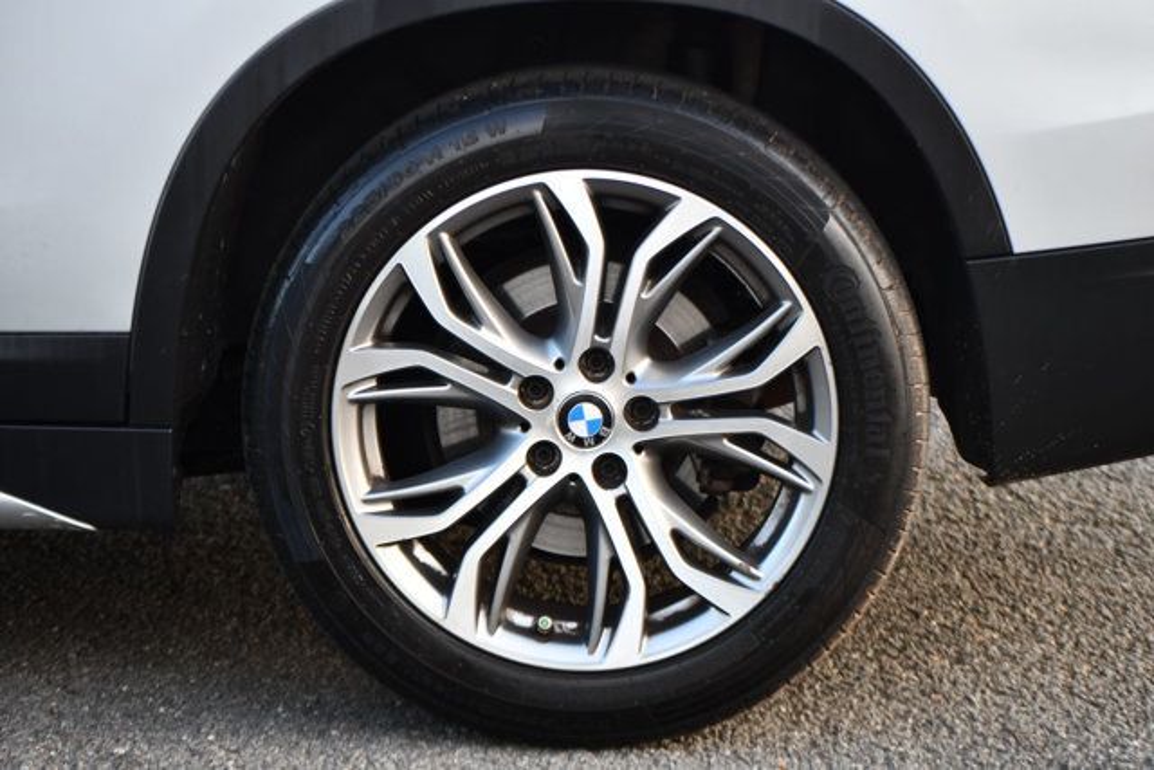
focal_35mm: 135
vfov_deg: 10.2
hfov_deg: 15.2
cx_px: 577
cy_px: 385
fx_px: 4328
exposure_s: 1/250
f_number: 4.8
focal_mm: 90
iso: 720
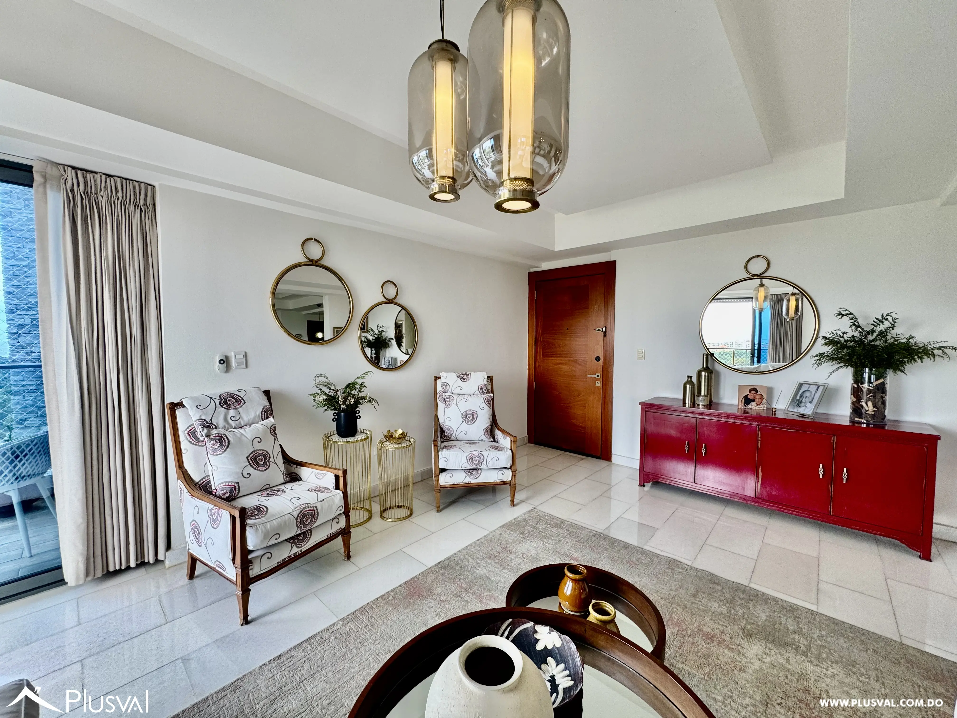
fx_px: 387
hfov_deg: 102.1
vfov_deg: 85.7
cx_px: 478
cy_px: 359
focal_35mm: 14
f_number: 2.2
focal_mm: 2.22
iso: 80
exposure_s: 1/120
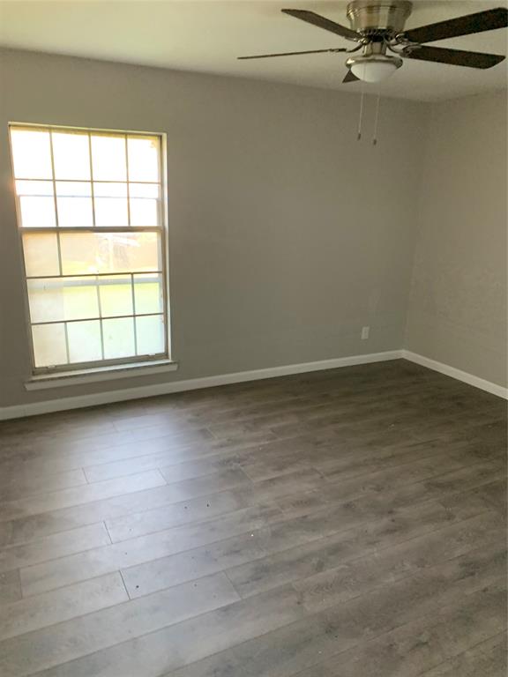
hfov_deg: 53.1
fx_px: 509
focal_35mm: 26
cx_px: 254
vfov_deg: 67.3
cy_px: 338
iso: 400
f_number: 1.8
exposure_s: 1/60
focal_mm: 4.25
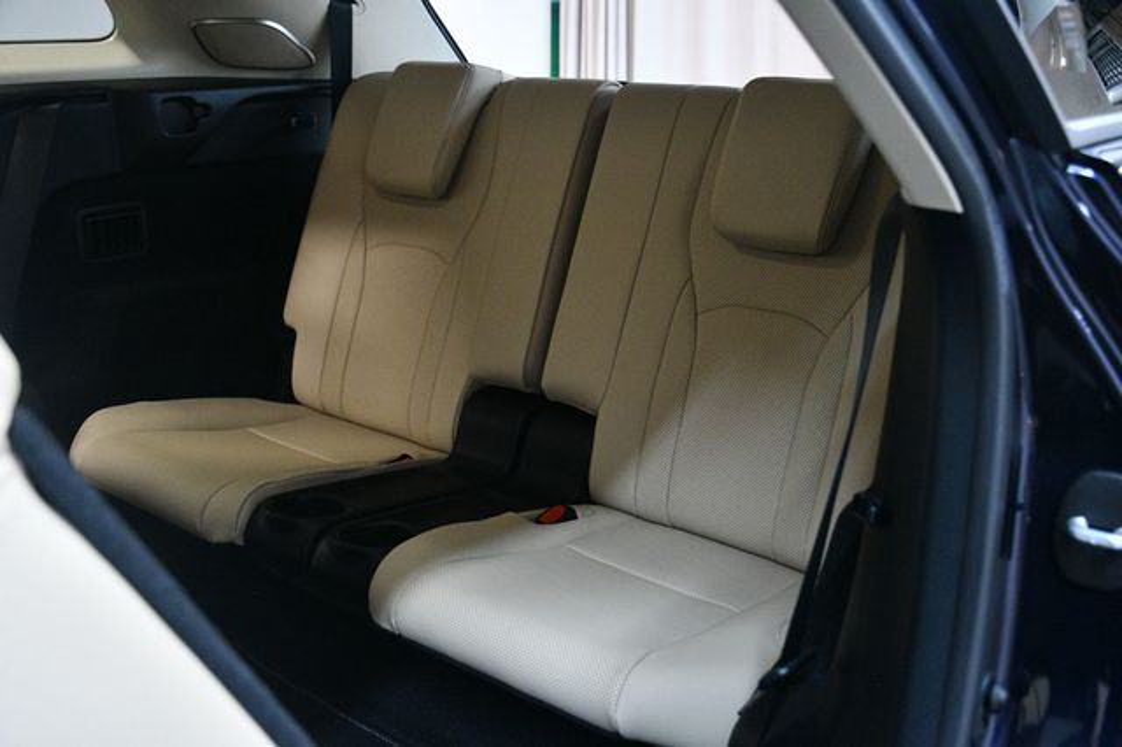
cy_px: 374
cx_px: 561
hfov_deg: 53.2
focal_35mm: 36
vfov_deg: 36.8
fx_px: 1121
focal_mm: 24
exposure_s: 1/60
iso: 3200
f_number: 3.8
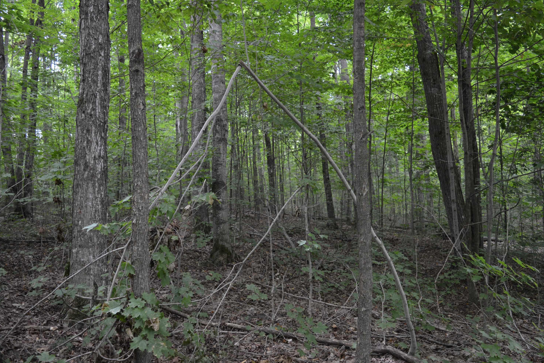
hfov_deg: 65.5
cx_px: 269
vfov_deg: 46.4
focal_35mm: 28
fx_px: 423
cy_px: 181
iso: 400
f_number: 4
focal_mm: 18
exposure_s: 1/60
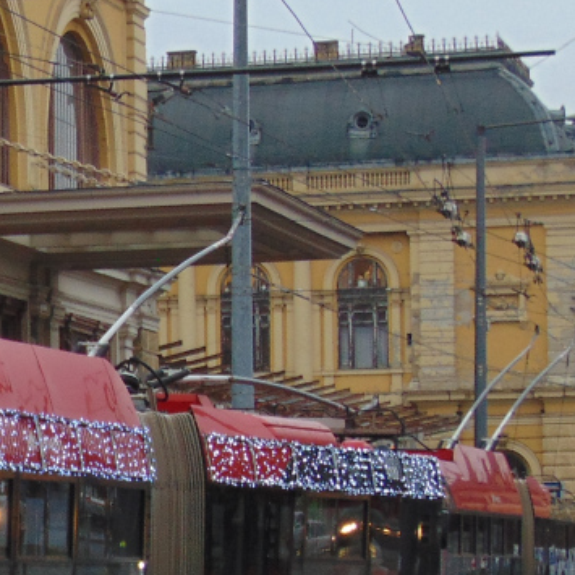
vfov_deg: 9.0
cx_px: -248
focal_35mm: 194
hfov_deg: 8.8
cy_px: 527
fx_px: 3646
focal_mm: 10.8
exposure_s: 1/15
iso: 80
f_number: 3.6
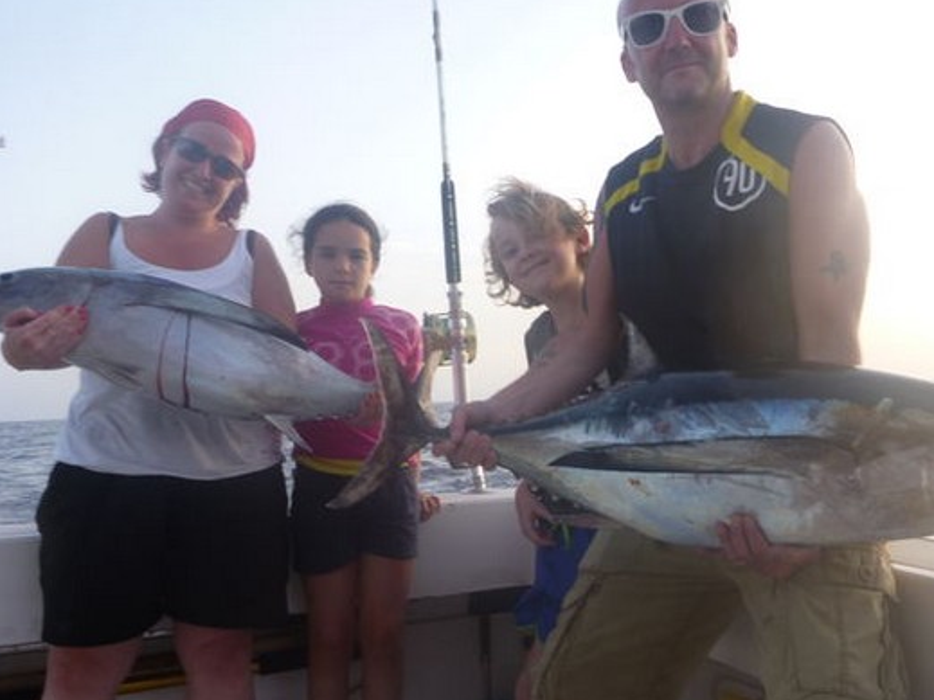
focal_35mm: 34
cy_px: 385
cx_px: 551
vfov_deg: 41.7
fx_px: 917
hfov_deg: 53.7
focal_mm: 4.9
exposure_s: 1/125
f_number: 3.3
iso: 100
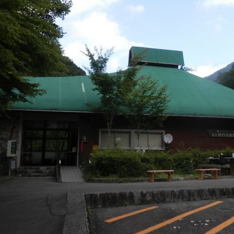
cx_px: 160
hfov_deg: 37.8
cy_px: 89
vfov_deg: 38.1
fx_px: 337
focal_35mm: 44
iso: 80
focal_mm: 5.5
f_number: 3.3
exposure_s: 1/200
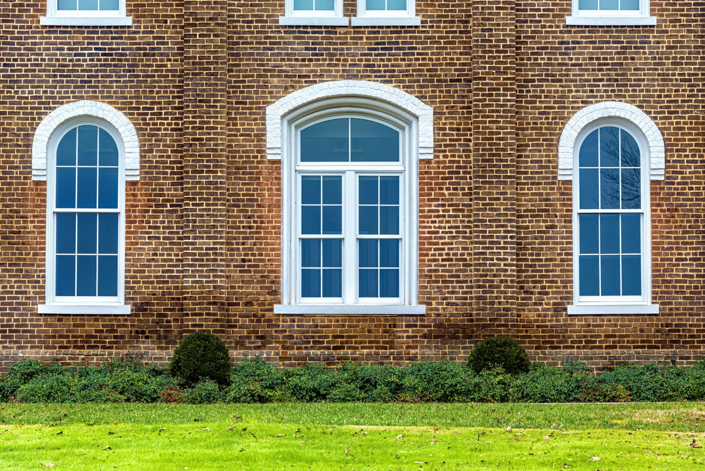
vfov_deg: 17.5
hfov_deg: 26.0
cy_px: 236
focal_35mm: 78
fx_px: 1528
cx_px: 352
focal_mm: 78
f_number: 6.7
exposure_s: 1/1000
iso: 800
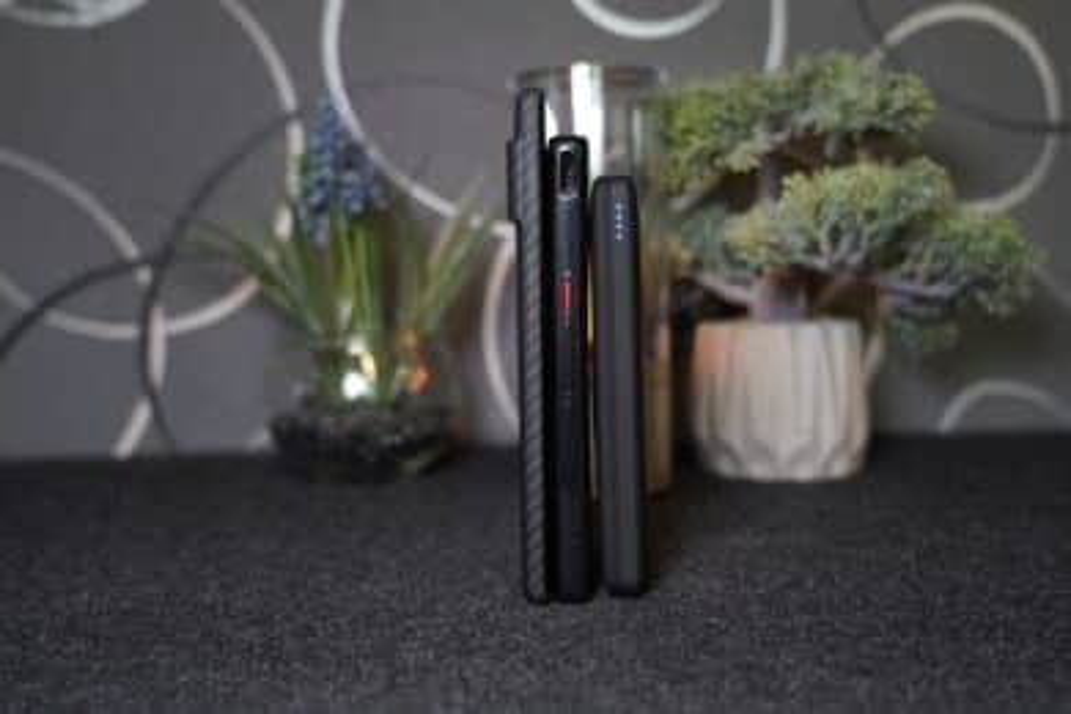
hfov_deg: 51.9
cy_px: 357
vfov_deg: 35.9
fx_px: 1101
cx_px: 536
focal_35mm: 37
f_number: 4
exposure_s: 1/40
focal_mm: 37
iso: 400
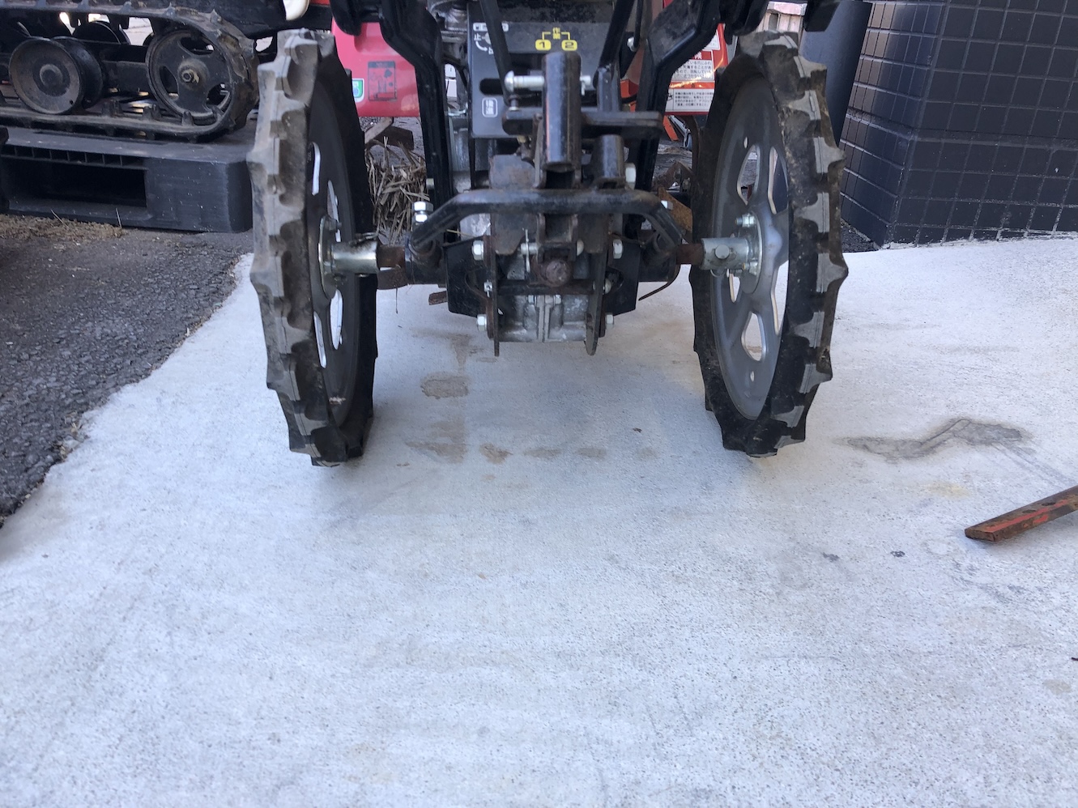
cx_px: 539
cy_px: 404
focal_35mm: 28
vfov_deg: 49.7
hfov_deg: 63.4
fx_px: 872
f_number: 1.8
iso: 32
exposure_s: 1/120
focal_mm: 4
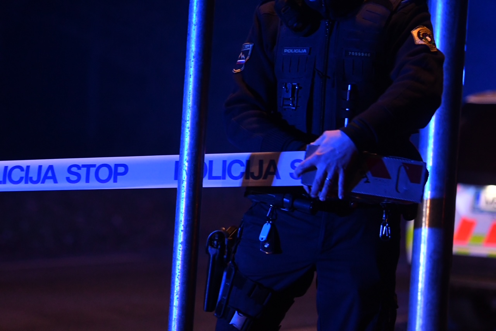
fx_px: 2163
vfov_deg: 8.7
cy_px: 166
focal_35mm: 157
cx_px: 248
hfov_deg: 13.1
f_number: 2.8
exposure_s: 1/80
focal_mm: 105
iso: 3200
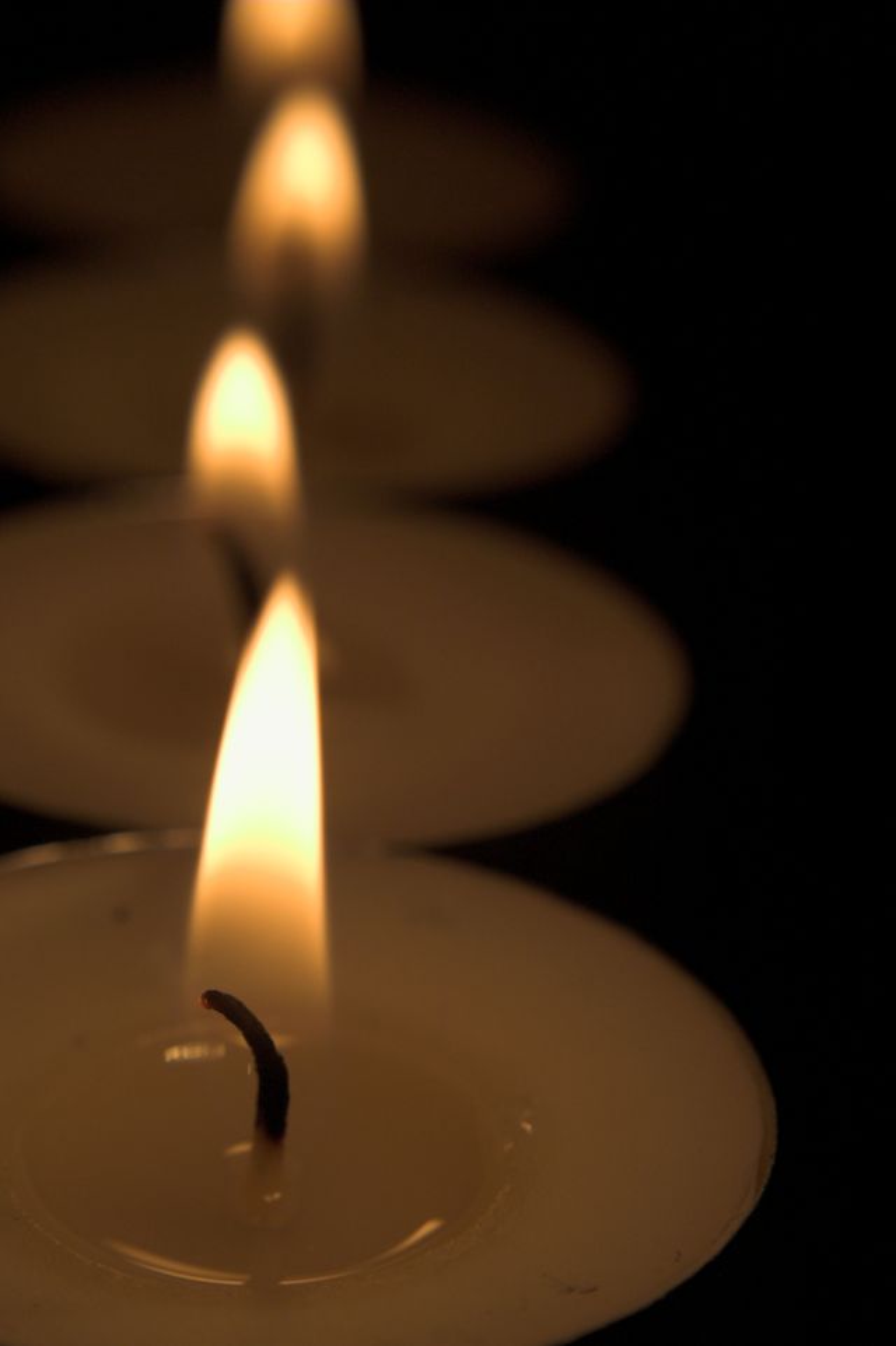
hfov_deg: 18.2
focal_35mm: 75
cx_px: 448
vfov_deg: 27.0
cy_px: 673
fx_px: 2804
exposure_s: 1/250
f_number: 10
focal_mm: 50
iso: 400
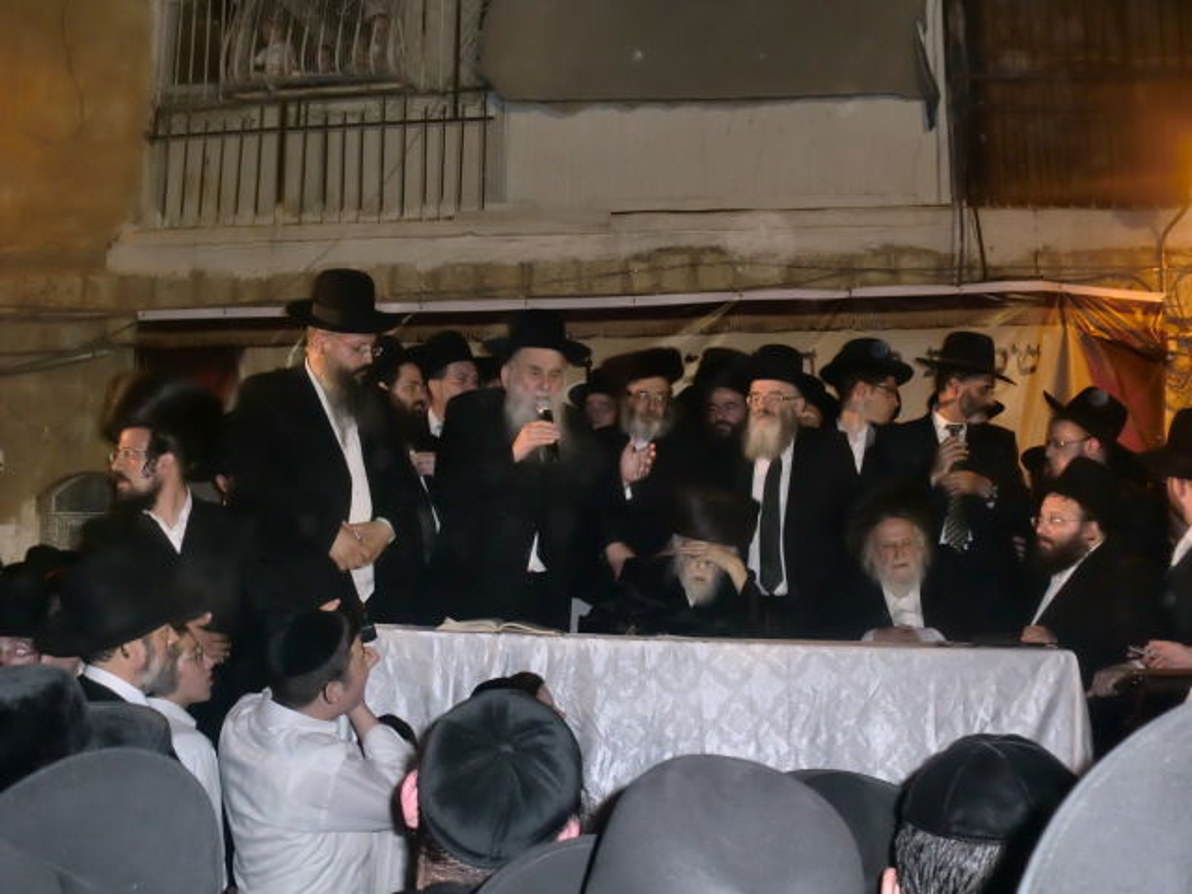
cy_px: 447
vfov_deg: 40.7
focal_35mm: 35
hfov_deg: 52.6
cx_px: 596
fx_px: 1205
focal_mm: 6.3
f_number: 3.1
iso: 250
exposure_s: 1/40
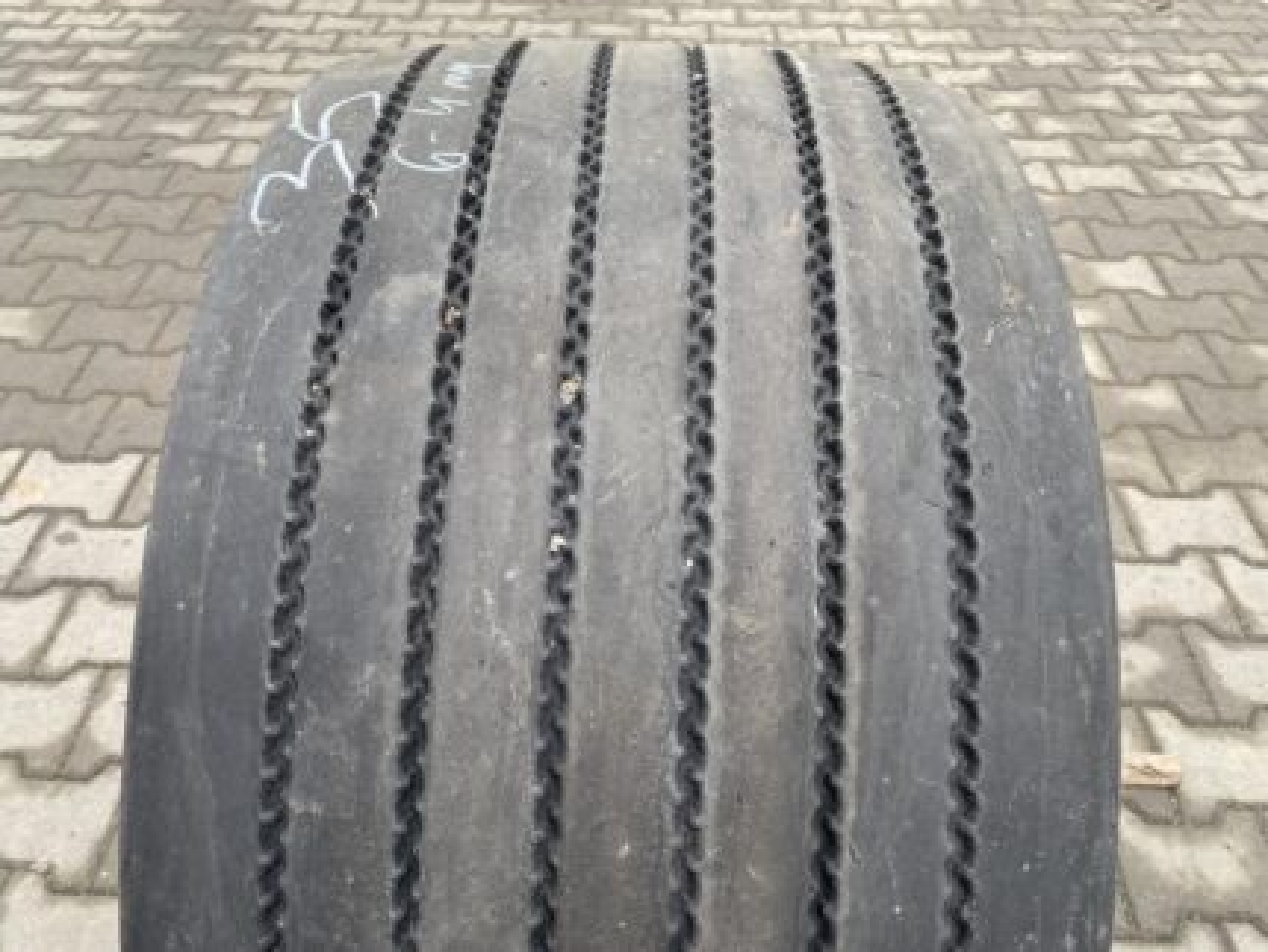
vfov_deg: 53.1
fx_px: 953
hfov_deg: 67.3
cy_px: 476
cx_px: 634
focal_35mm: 26
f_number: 1.8
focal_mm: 4.25
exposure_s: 1/121
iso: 40
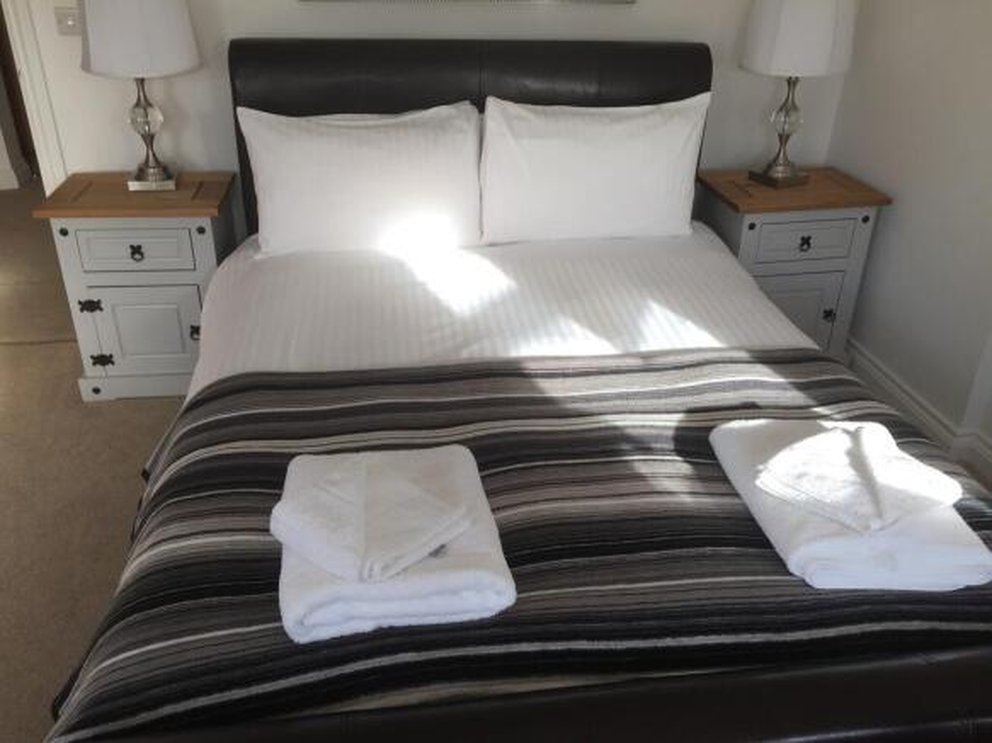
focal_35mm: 29
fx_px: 831
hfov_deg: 61.7
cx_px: 496
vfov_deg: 48.2
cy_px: 372
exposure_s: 1/177
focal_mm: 4.15
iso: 32
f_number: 2.2
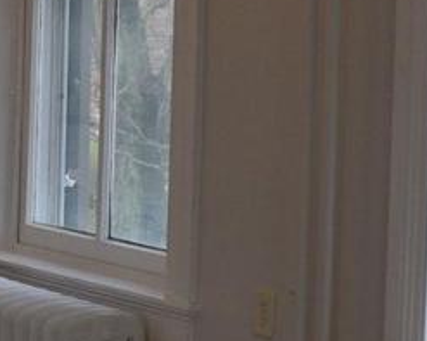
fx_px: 1868
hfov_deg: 12.5
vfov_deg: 10.4
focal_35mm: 148
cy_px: 57
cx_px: -171
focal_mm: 18
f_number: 6.3
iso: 400
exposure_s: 1/160
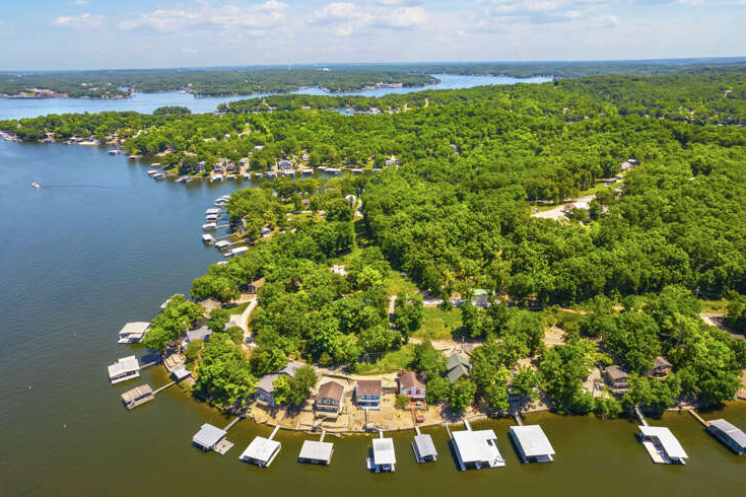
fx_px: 477
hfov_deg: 76.1
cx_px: 360
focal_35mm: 23
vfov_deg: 55.1
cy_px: 244
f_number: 2.8
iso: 100
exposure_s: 1/240
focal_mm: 8.38
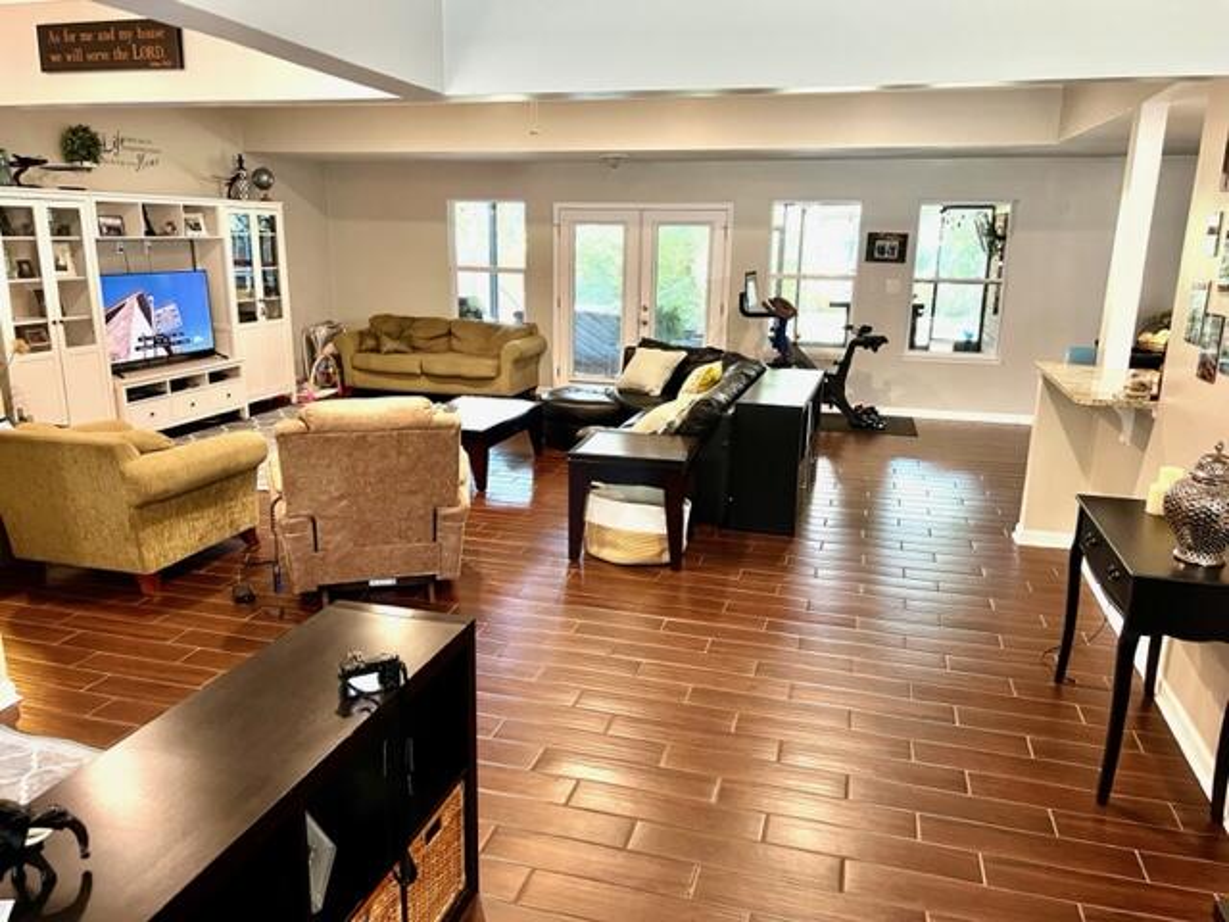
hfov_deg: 67.3
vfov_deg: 53.1
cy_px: 461
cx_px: 614
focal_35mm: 26
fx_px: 923
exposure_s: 1/60
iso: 400
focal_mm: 5.7
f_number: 1.5
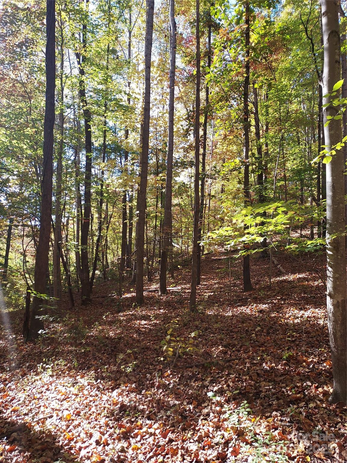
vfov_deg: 71.6
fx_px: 321
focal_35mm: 24
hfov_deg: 56.8
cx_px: 174
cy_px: 232
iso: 50
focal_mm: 4.6
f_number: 1.8
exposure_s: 1/120
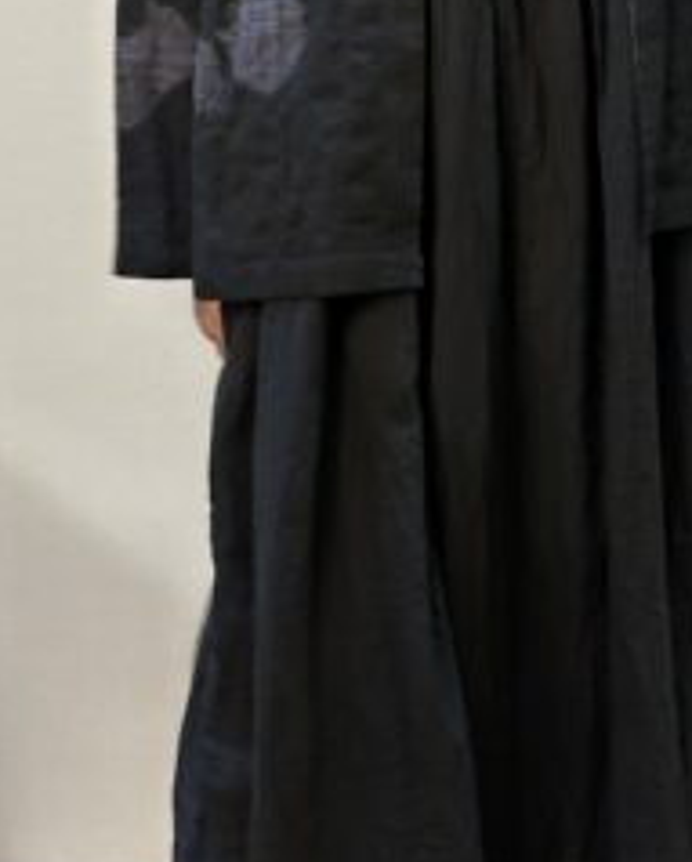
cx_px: 370
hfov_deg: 13.1
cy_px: 138
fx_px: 3015
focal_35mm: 118
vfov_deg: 16.1
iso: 250
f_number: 1.78
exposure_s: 1/50
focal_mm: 6.86
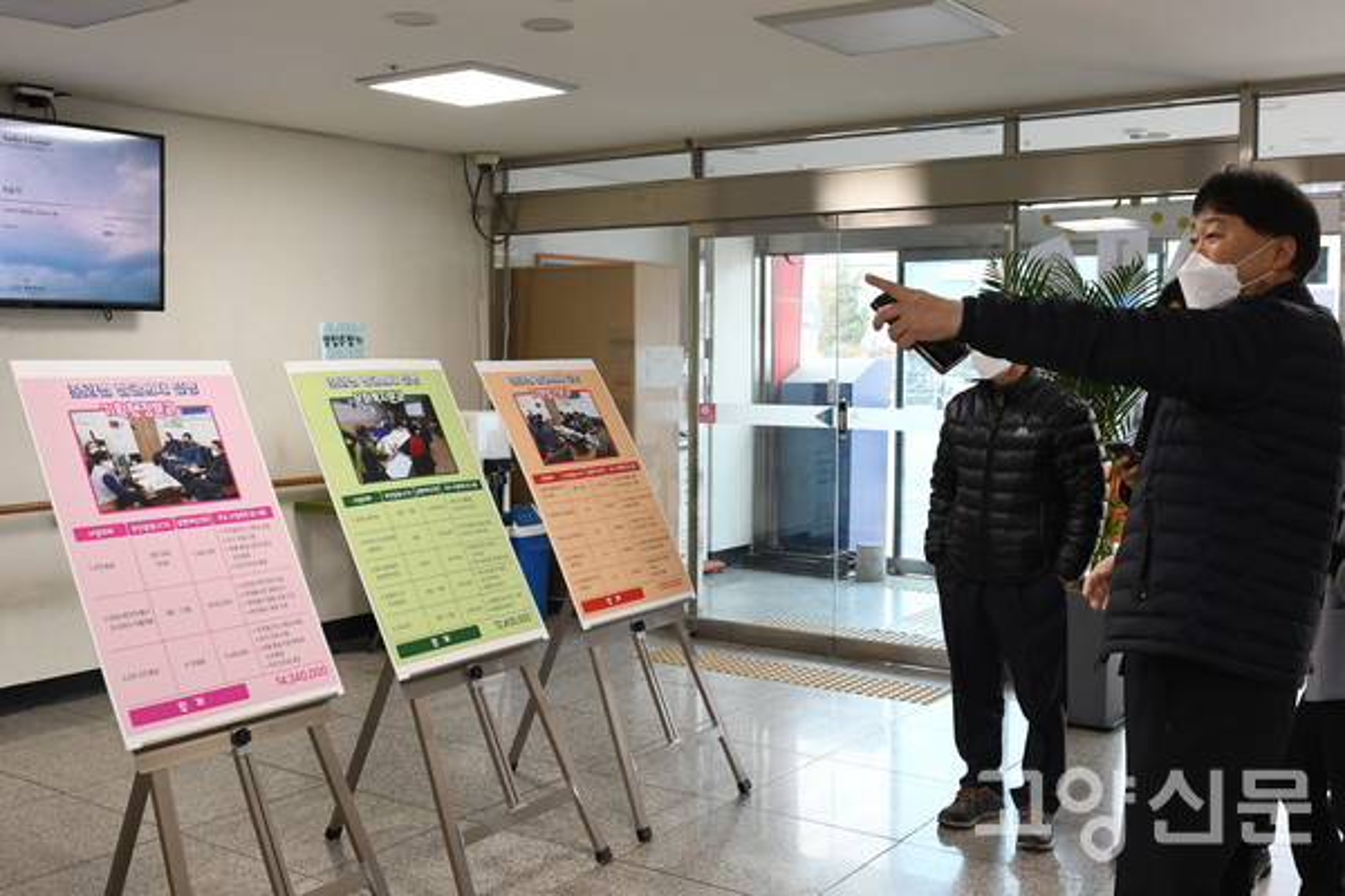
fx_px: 1345
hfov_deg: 53.1
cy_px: 448
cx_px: 672
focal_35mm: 36
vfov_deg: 36.9
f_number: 5.6
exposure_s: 1/100
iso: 1000
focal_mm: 24
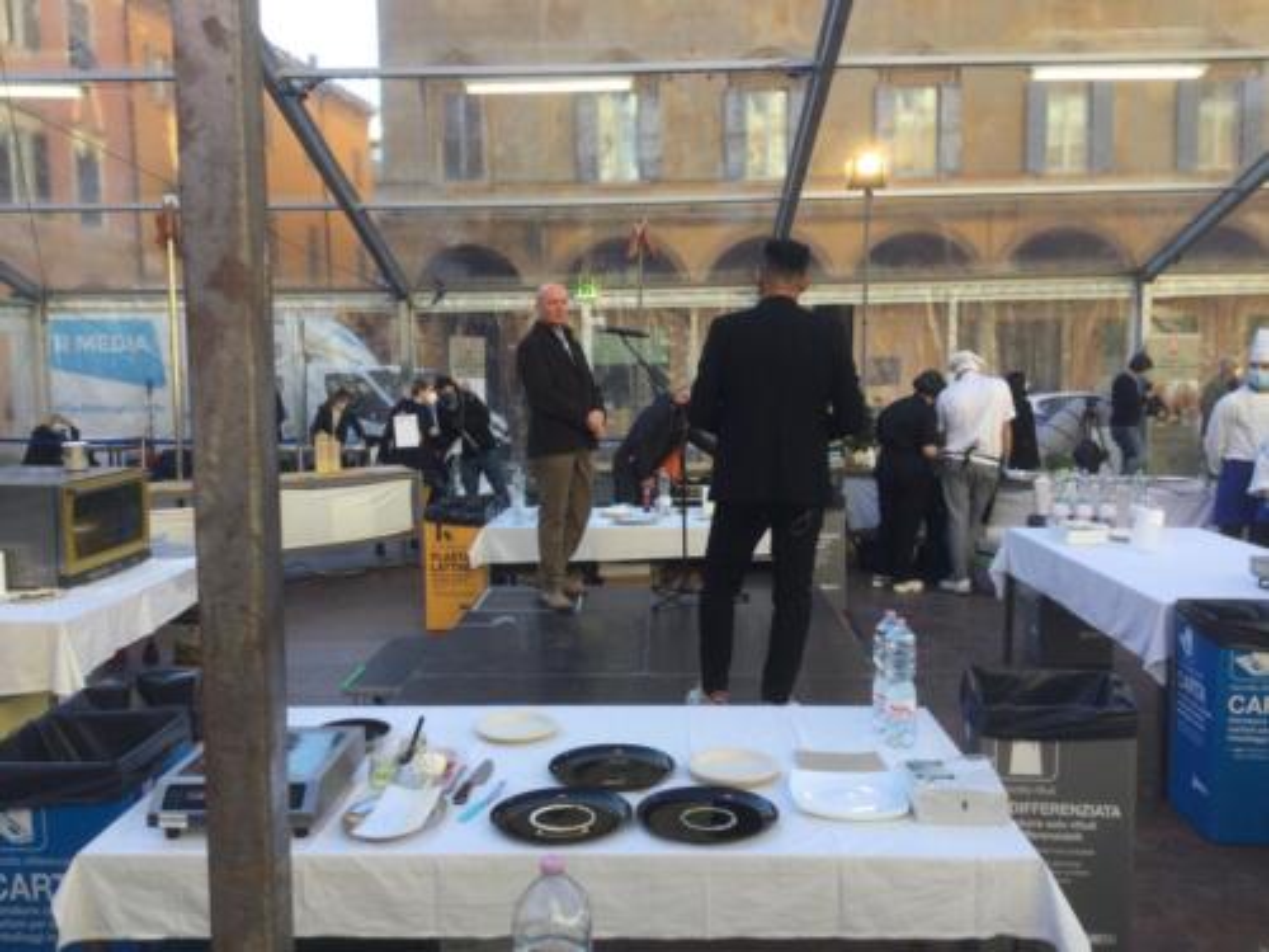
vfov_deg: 45.4
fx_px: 1136
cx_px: 634
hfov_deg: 58.4
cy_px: 476
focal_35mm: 31
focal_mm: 3.3
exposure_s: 1/170
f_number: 2.4
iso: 25
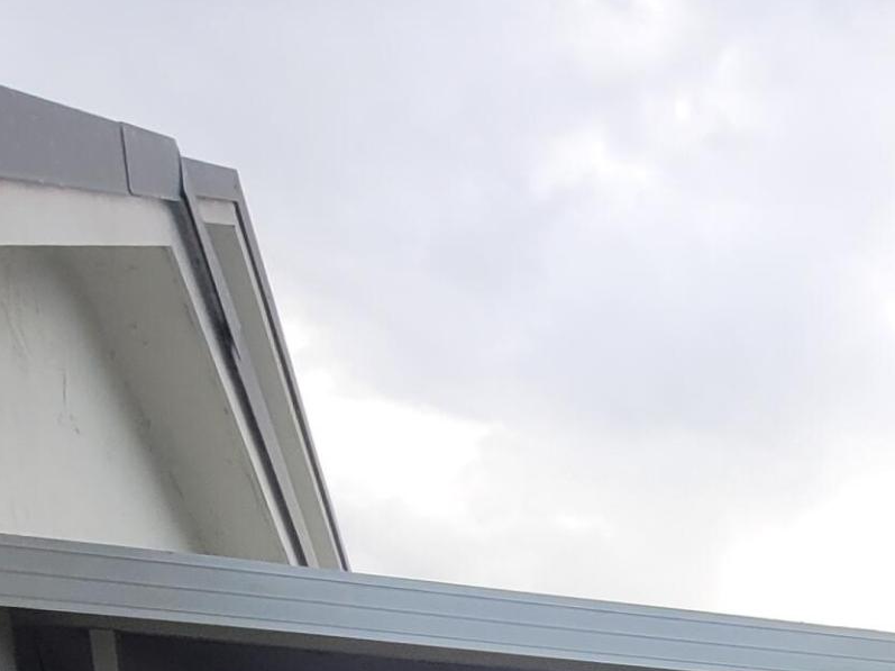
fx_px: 1215
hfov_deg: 35.1
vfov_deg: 22.4
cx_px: 969
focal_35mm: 47
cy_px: 1122
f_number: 2.2
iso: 40
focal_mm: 1.74
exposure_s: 1/347
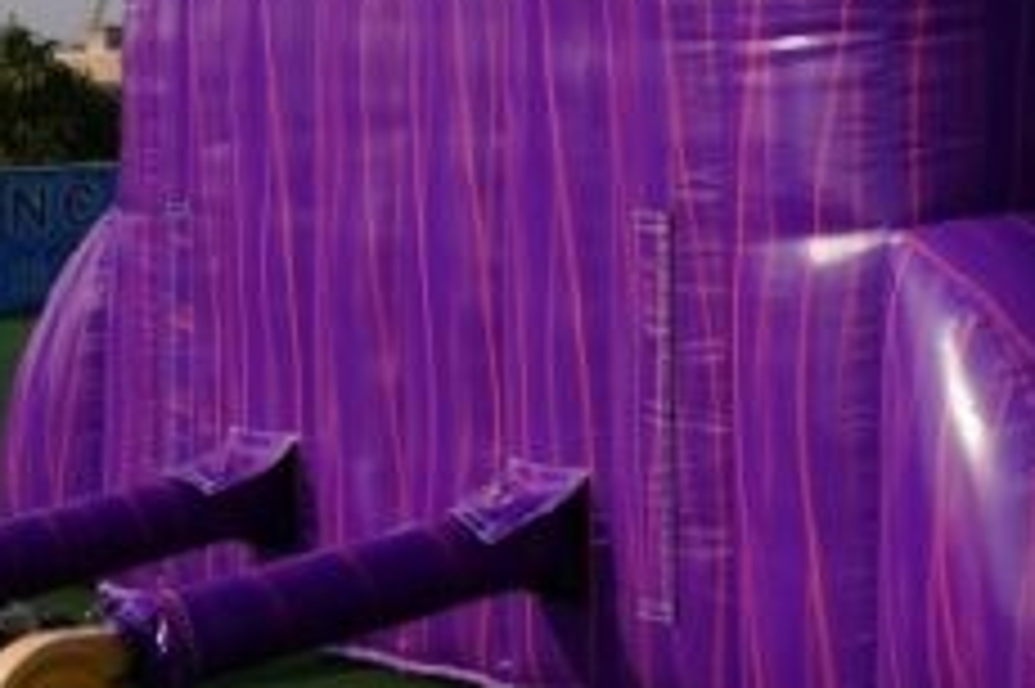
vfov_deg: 12.1
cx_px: 842
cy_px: -366
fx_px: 3074
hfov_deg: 18.9
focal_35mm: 107
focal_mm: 16
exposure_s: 1/200
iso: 100
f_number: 10
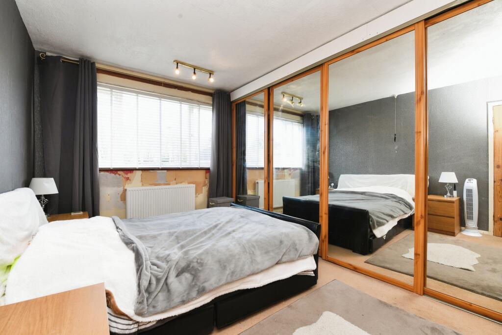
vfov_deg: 73.8
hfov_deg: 96.7
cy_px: 168
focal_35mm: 16
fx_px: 223
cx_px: 251
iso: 800
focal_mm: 16
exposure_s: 1/60
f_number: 9
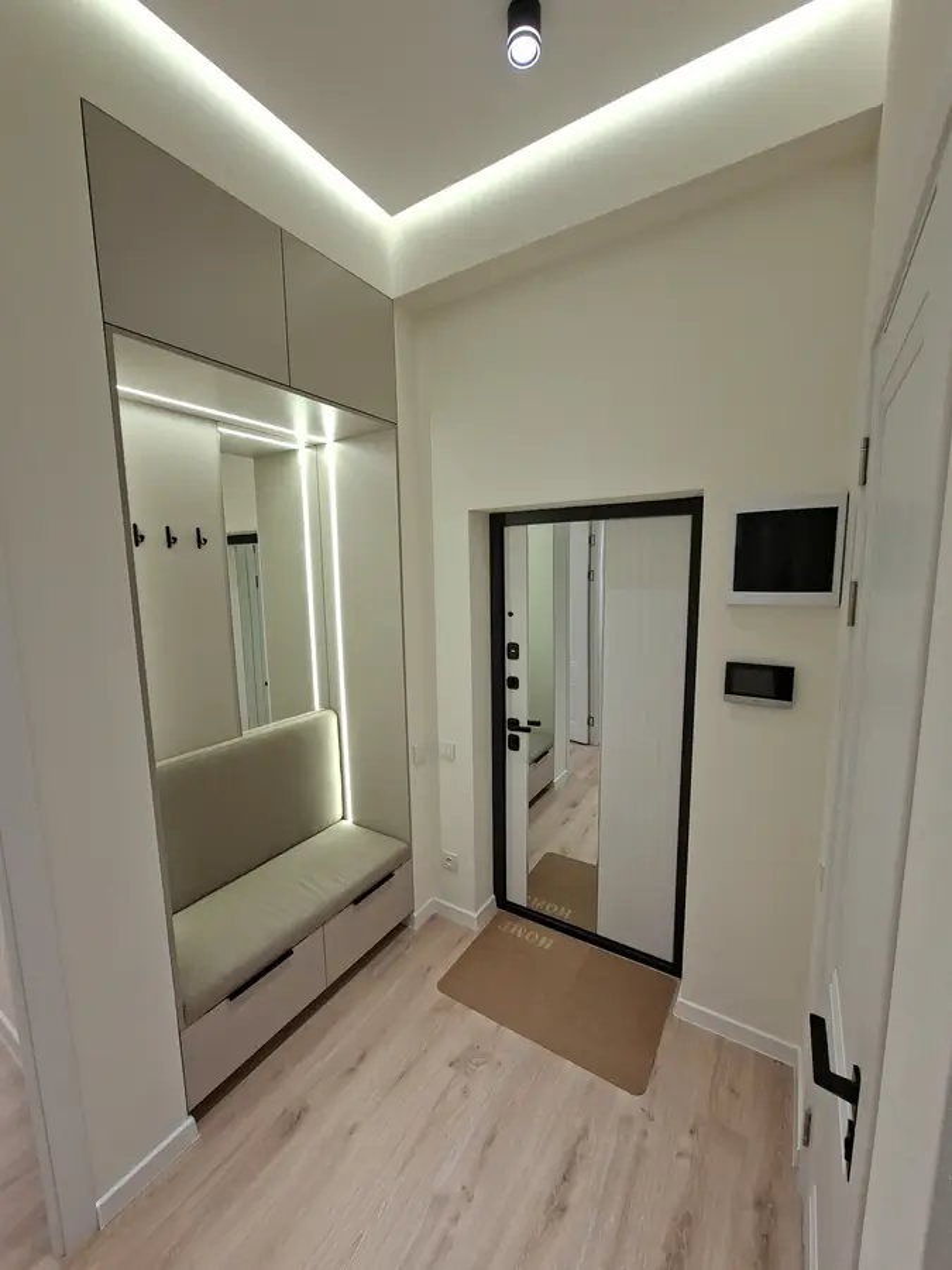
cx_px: 476
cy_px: 635
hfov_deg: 89.9
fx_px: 477
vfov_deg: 106.2
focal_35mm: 13
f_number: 2.2
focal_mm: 1.74
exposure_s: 1/50
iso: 50
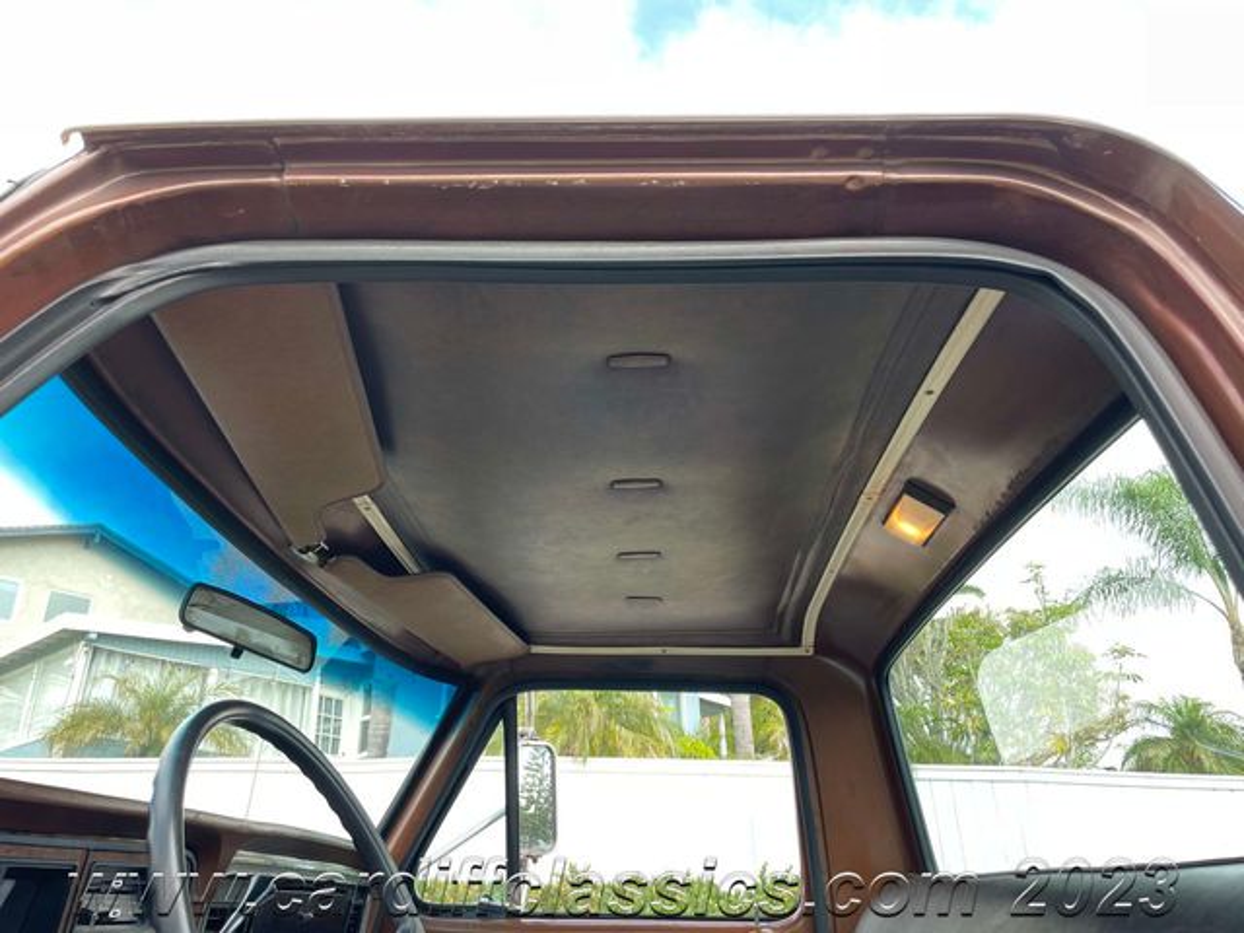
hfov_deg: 67.3
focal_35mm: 26
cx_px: 622
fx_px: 934
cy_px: 466
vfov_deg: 53.1
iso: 32
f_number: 1.6
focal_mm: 4.2
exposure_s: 1/128
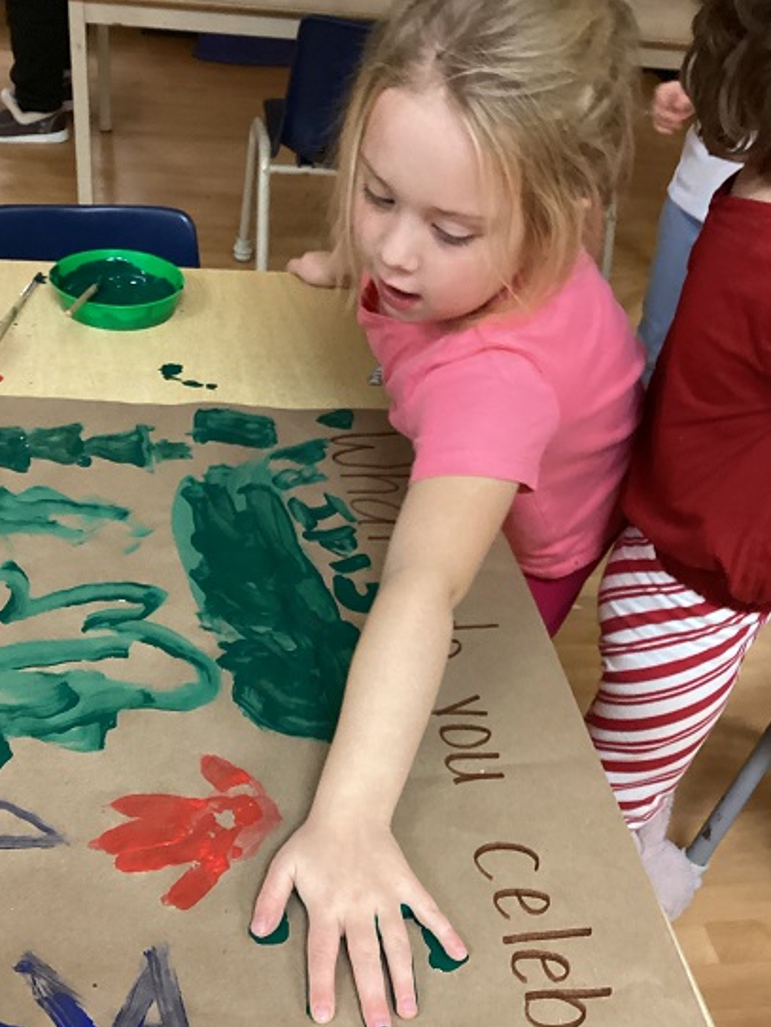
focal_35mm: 38
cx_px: 340
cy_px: 592
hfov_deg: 37.7
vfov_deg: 48.8
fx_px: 1127
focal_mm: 3.3
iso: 250
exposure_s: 1/33
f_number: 2.4
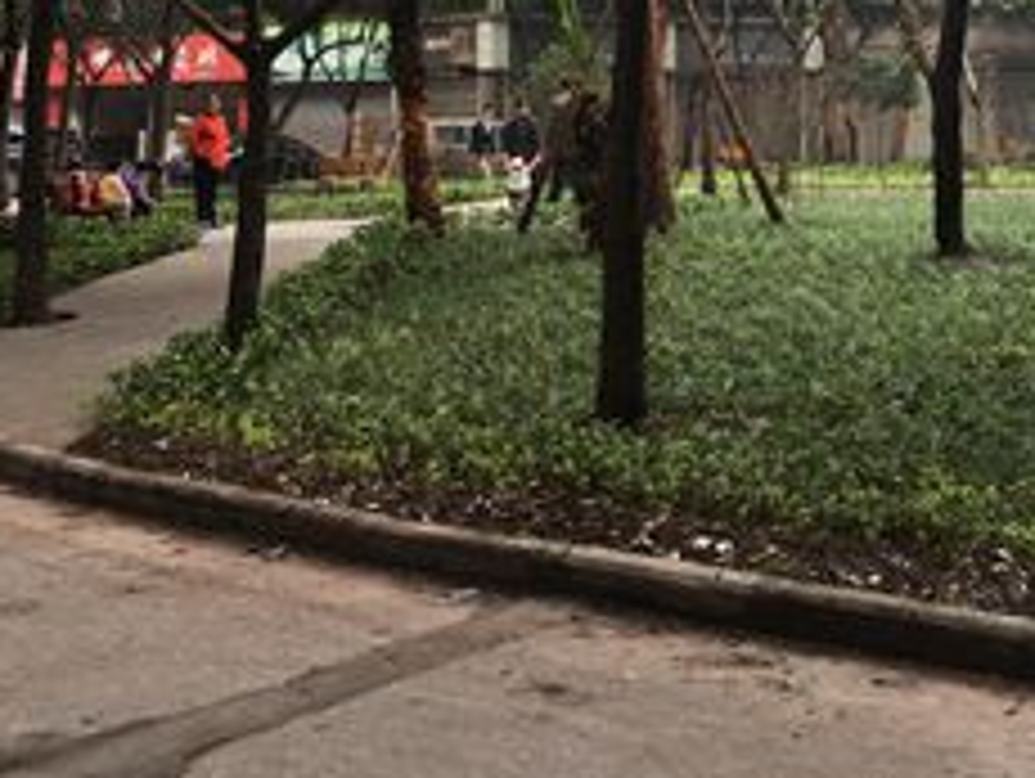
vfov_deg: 22.6
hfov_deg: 29.8
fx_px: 1886
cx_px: 868
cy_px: 34
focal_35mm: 63
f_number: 2.2
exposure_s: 1/50
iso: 25
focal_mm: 4.15
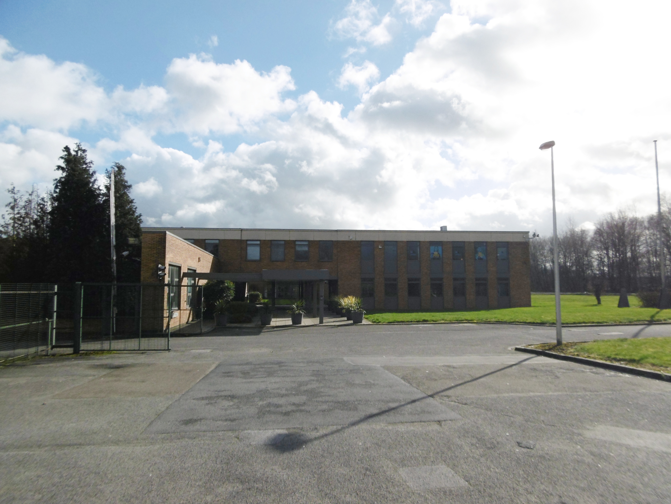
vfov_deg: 56.8
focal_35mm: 24
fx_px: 465
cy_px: 252
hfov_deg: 71.6
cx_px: 336
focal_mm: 4.3
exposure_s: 1/400
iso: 100
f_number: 7.8
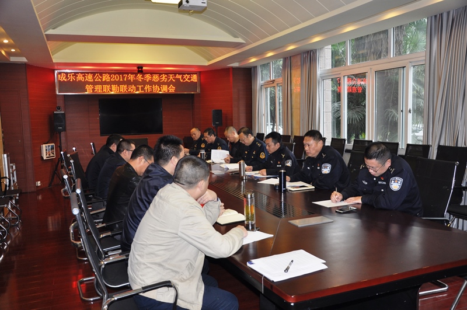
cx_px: 234
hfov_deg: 59.6
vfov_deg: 41.6
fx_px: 408
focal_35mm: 32
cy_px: 155
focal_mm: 21
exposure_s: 1/60
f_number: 3.8
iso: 320
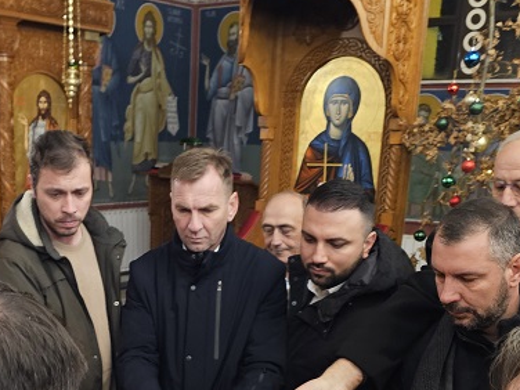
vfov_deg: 28.8
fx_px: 736
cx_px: 180
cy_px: 329
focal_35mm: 49
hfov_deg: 38.5
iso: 640
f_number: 1.7
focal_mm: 6.3
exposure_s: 1/33
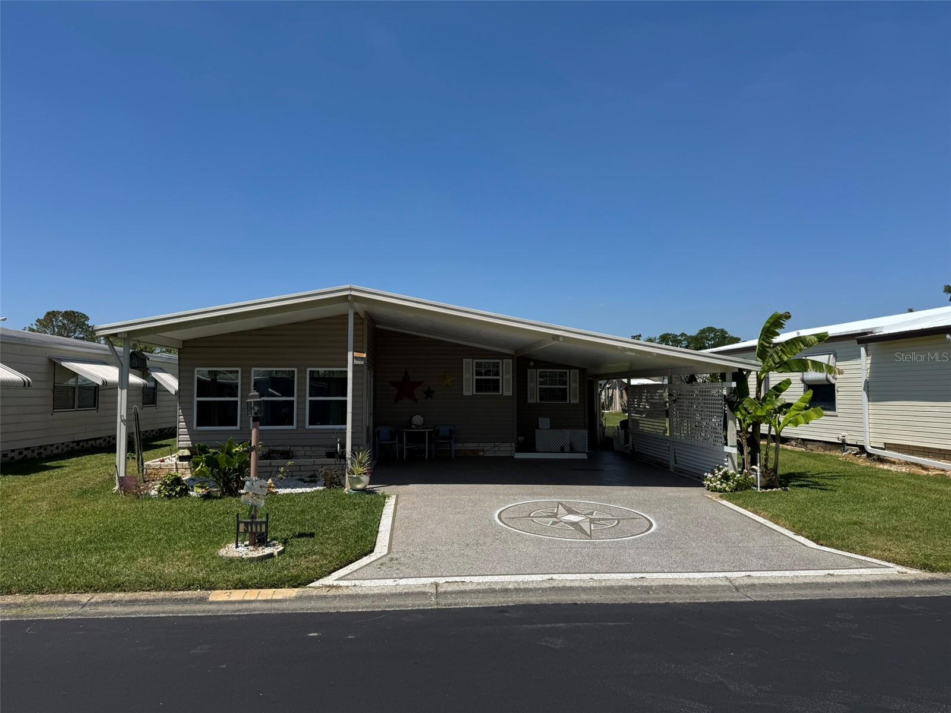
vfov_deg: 56.8
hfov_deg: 71.6
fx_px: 659
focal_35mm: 24
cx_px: 476
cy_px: 356
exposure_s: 1/6410
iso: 80
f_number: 1.78
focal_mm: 6.76
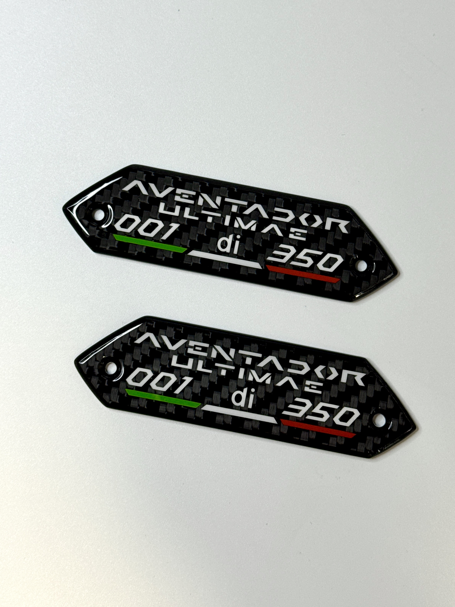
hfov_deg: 30.3
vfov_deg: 39.7
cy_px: 304
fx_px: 841
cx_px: 228
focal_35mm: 48
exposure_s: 1/100
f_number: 1.78
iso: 80
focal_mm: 6.76
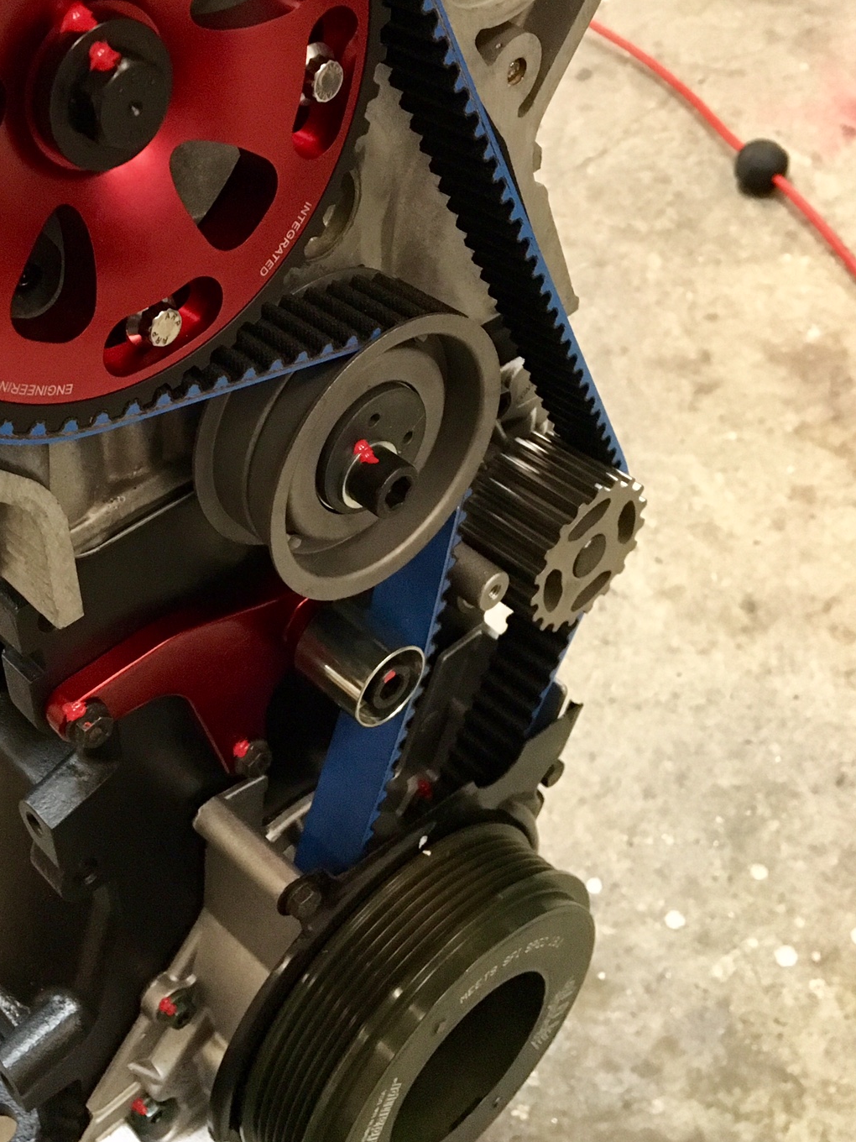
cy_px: 428
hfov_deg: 33.0
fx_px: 1418
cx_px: 227
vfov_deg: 43.5
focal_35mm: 43
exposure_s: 1/17
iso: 250
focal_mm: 4.15
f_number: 2.2
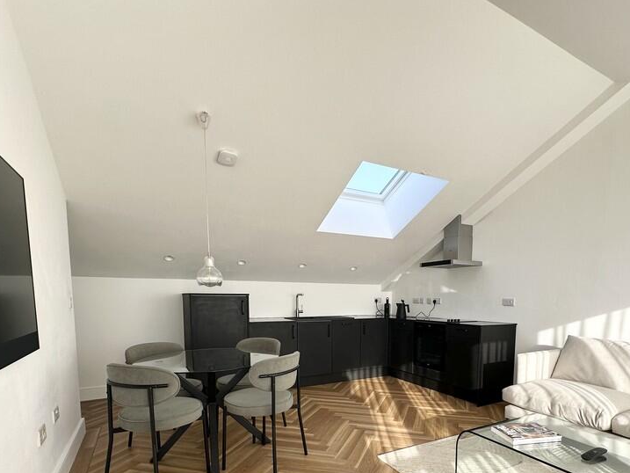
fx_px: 364
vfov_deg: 63.3
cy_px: 336
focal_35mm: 20
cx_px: 356
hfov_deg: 81.3
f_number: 2.2
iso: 40
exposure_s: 1/171
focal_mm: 2.22
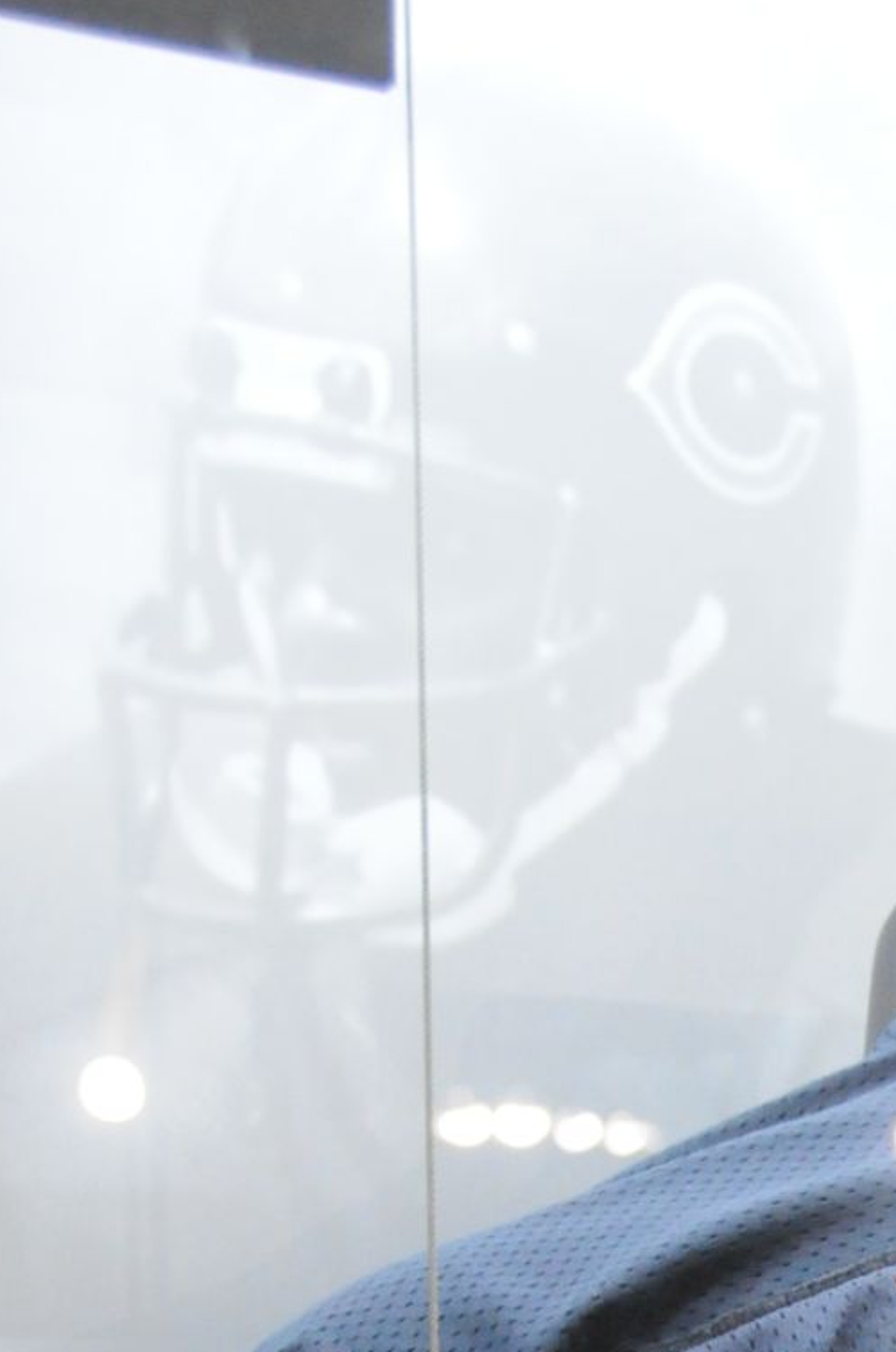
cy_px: 1623
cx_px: 1091
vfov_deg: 15.6
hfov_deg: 10.6
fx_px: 4734
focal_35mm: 126
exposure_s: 1/80
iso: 3200
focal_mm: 31
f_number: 4.5
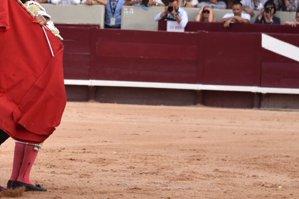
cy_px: 89
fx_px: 2491
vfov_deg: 4.6
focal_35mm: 300
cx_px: 61
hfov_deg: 6.9
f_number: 5.6
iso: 1250
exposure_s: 1/2000
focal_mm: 125
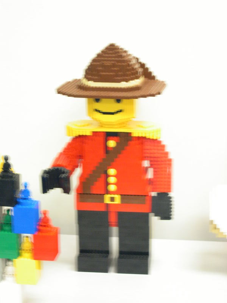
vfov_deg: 22.5
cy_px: 152
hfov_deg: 17.0
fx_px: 761
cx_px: 114
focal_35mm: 87
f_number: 4.4
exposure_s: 1/4.5
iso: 400
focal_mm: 18.4
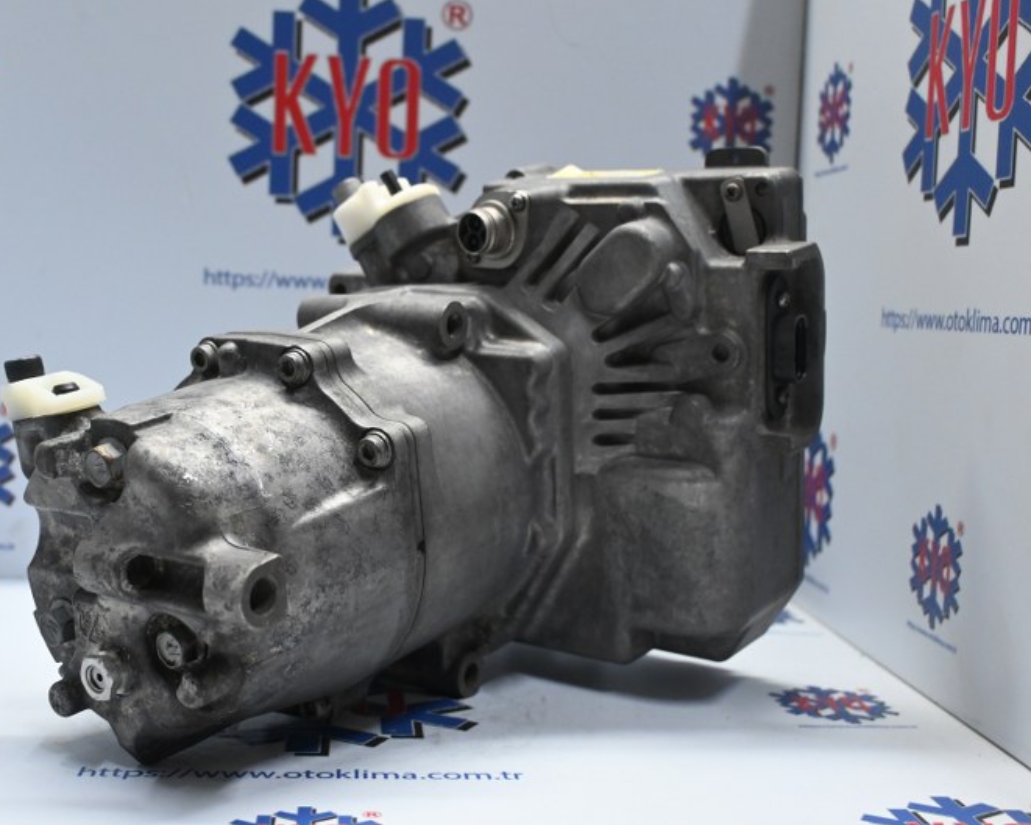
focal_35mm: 43
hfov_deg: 43.1
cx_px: 432
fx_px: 1299
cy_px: 412
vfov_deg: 35.2
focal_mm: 25
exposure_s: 1/125
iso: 2000
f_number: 4.2
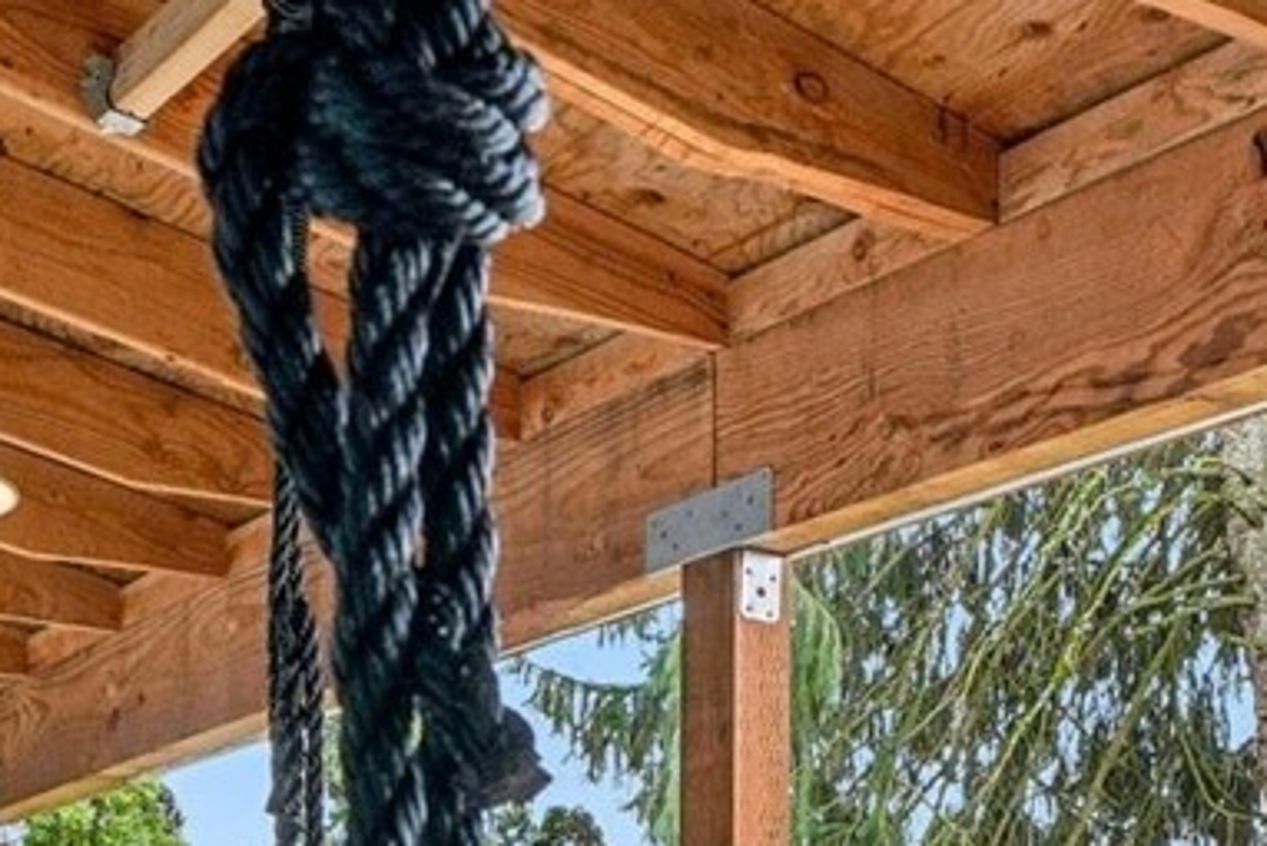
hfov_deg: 27.5
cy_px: 1120
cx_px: 1133
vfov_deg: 17.9
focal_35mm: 71
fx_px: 2500
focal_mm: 16
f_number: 8
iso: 400
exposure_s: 1/20
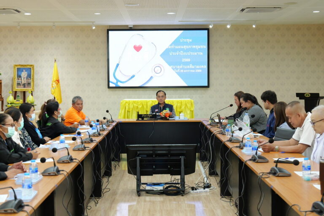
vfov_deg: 22.6
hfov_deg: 33.4
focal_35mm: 60
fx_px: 540
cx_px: 162
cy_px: 108
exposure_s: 1/160
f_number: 5.6
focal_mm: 60
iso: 6400
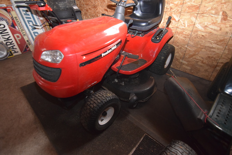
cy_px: 78
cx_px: 116
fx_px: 116
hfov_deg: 90.0
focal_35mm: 18
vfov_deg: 67.4
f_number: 2.8
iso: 3200
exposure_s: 1/60
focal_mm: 12
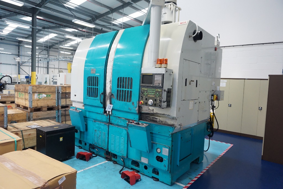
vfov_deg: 53.1
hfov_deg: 73.7
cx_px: 142
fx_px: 189
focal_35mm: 24
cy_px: 94
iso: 1250
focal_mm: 16
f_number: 4
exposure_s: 1/160
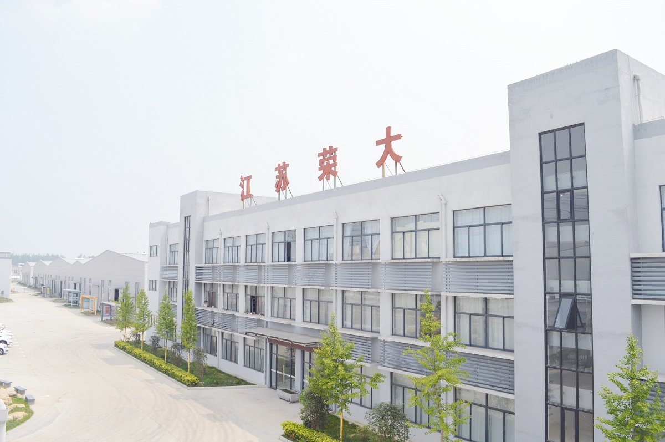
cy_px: 221
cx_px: 332
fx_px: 747
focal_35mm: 40
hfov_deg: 48.0
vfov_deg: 32.9
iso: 100
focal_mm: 27
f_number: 9
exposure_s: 1/320
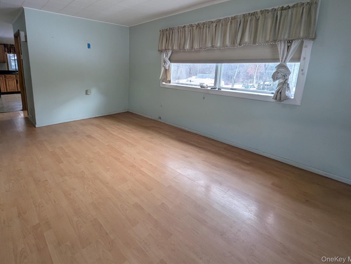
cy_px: 102
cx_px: 149
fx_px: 162
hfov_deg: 93.7
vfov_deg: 77.1
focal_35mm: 16
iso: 64
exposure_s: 1/60
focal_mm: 1.95
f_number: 2.2
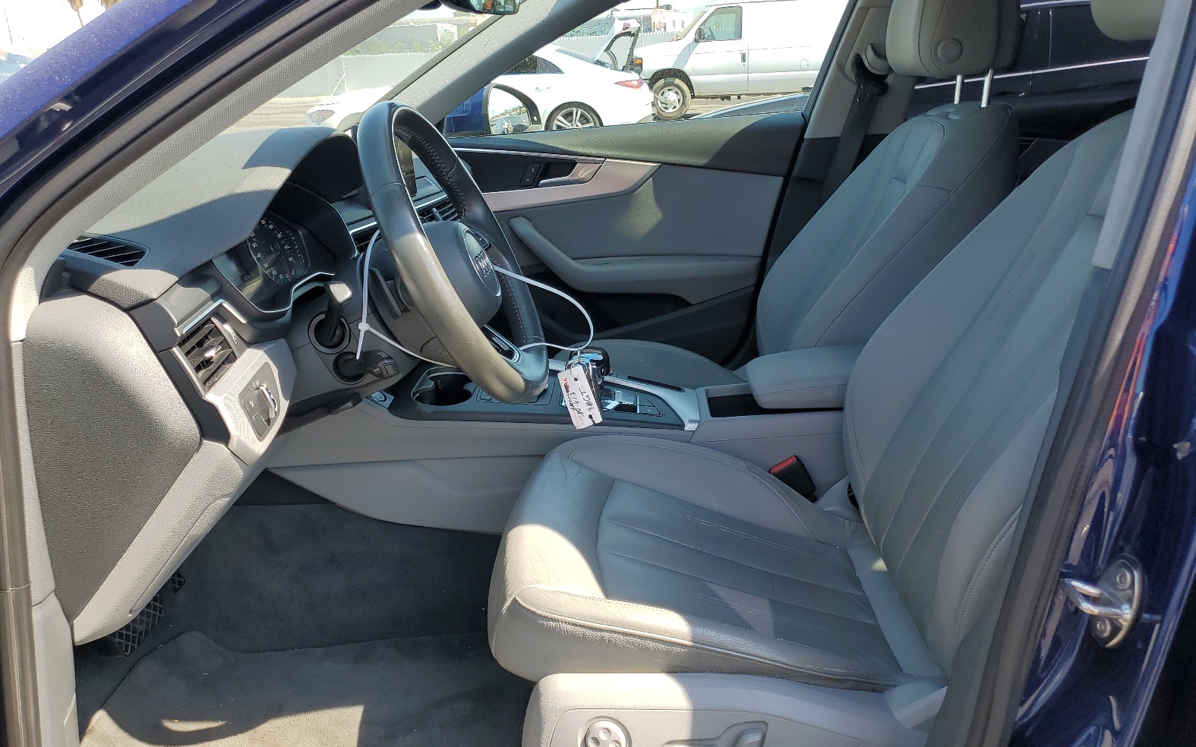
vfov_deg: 44.5
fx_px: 913
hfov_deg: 66.5
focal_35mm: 28
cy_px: 355
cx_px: 598
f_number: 1.5
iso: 50
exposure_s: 1/667
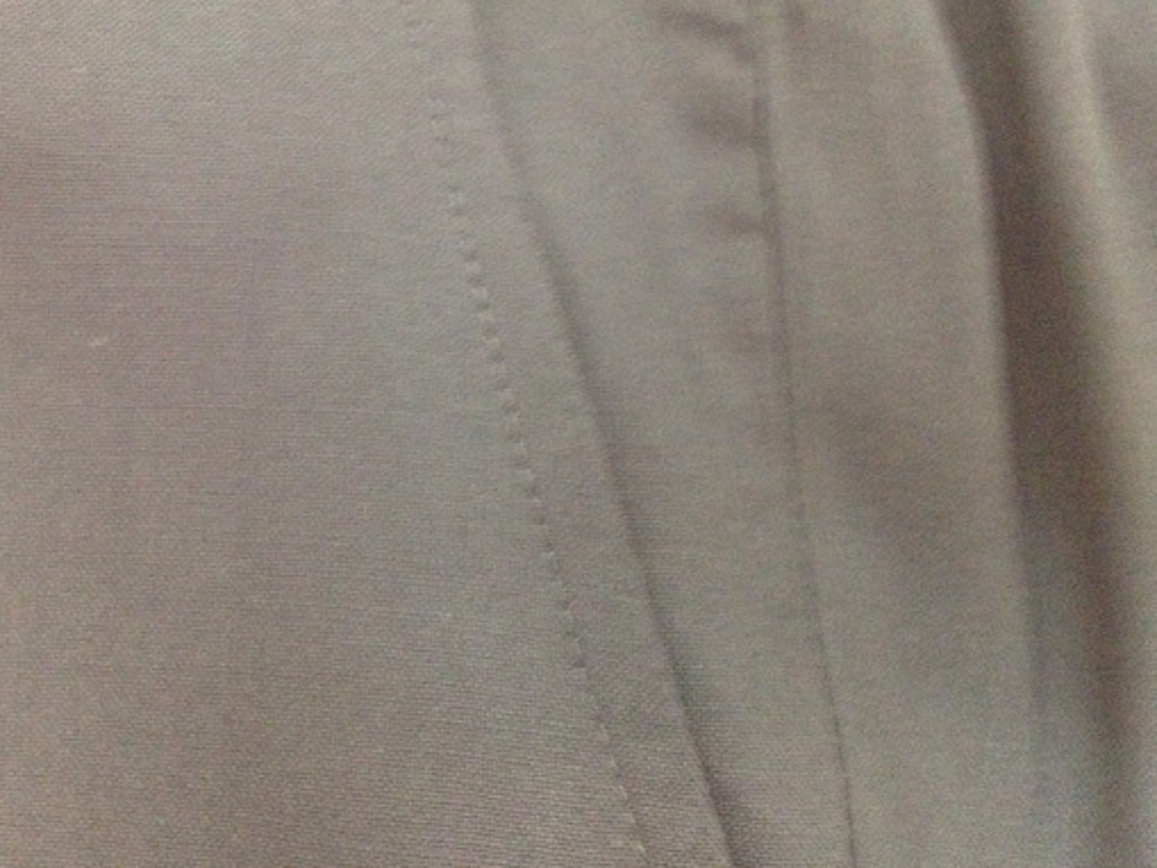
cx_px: 434
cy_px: 327
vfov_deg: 32.7
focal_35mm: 44
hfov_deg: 42.6
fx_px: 1471
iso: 800
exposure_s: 1/17
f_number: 2.4
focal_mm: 4.28
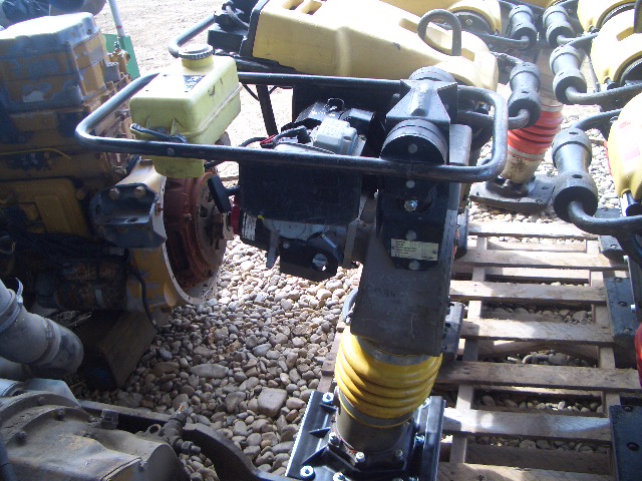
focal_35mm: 35
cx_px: 321
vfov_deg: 40.7
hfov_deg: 52.6
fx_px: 649
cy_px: 240
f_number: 2.6
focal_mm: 5.8
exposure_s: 1/100
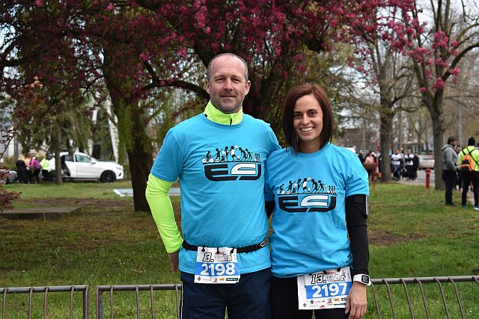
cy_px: 160
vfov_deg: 16.6
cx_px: 240
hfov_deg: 24.6
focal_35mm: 82
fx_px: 1098
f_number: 5.6
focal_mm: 55
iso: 200
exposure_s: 1/250
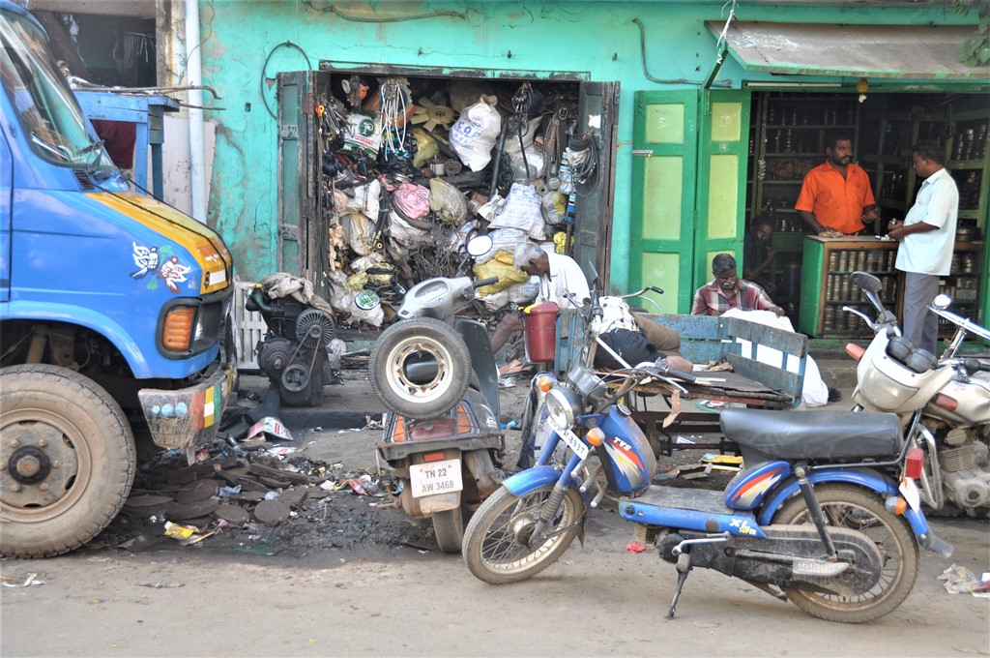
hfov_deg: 37.9
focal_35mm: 52
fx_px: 1442
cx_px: 495
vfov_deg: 25.7
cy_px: 329
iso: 200
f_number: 5
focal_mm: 35
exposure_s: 1/100
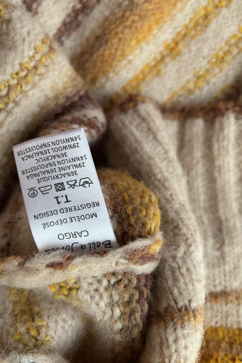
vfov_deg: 63.6
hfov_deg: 44.8
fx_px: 292
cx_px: 104
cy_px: 191
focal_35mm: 29
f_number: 1.6
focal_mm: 5.96
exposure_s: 1/60
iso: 500
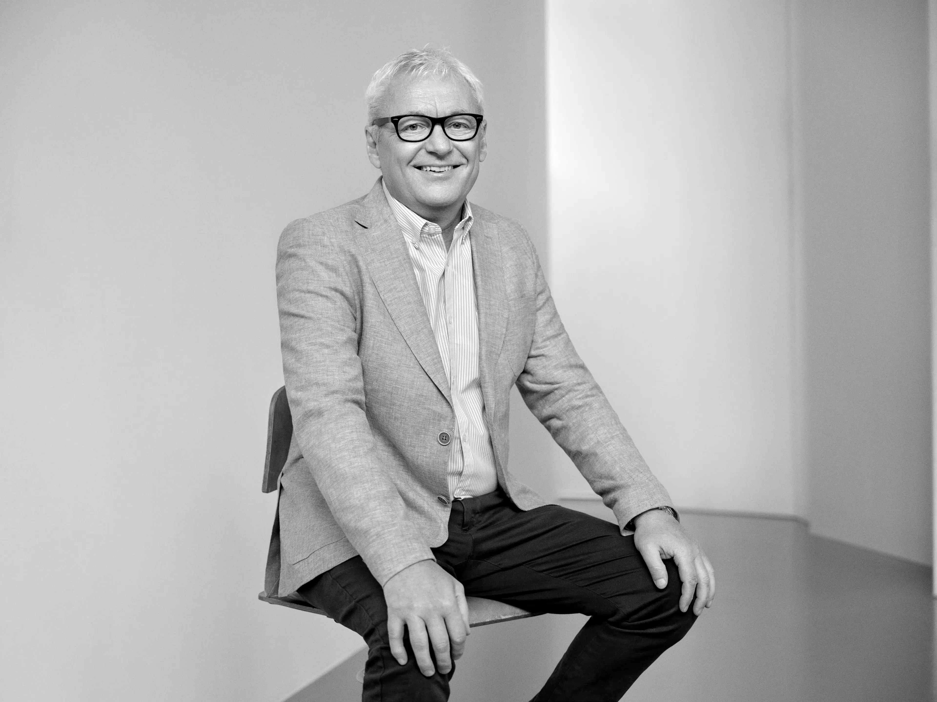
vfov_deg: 23.3
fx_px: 1705
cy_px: 351
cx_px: 468
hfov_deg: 30.7
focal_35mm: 63
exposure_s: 1/200
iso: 4000
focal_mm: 79.6
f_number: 4
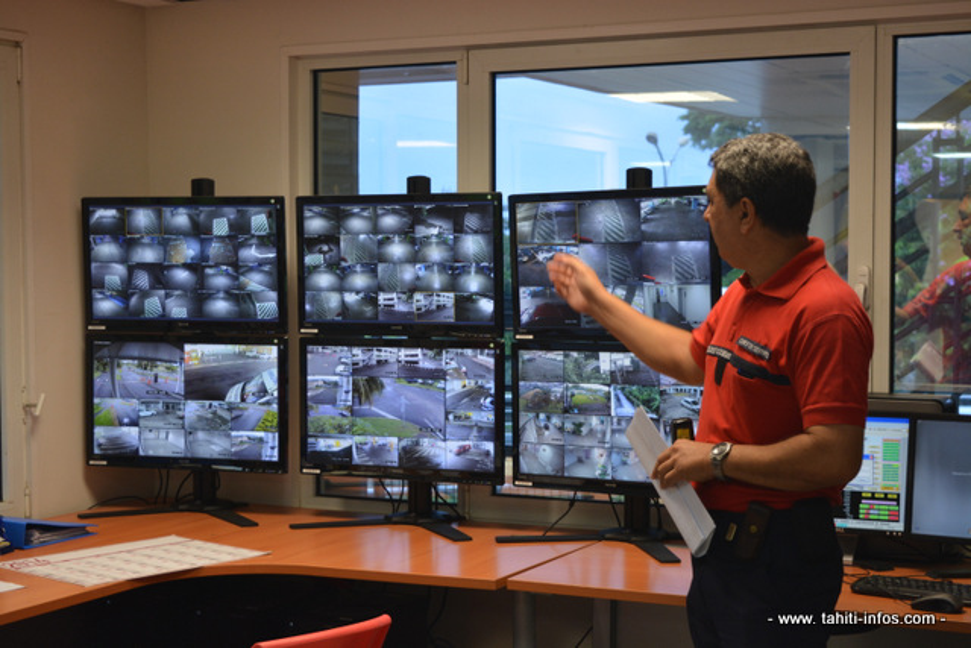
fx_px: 1700
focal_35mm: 63
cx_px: 486
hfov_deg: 31.9
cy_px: 324
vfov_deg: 21.6
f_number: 5
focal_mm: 42
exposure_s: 1/60
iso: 560
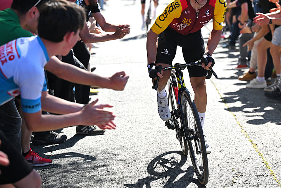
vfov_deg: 13.0
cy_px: 73
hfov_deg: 19.4
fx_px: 820
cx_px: 193
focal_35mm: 105
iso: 250
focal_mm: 75
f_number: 3.2
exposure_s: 1/2000
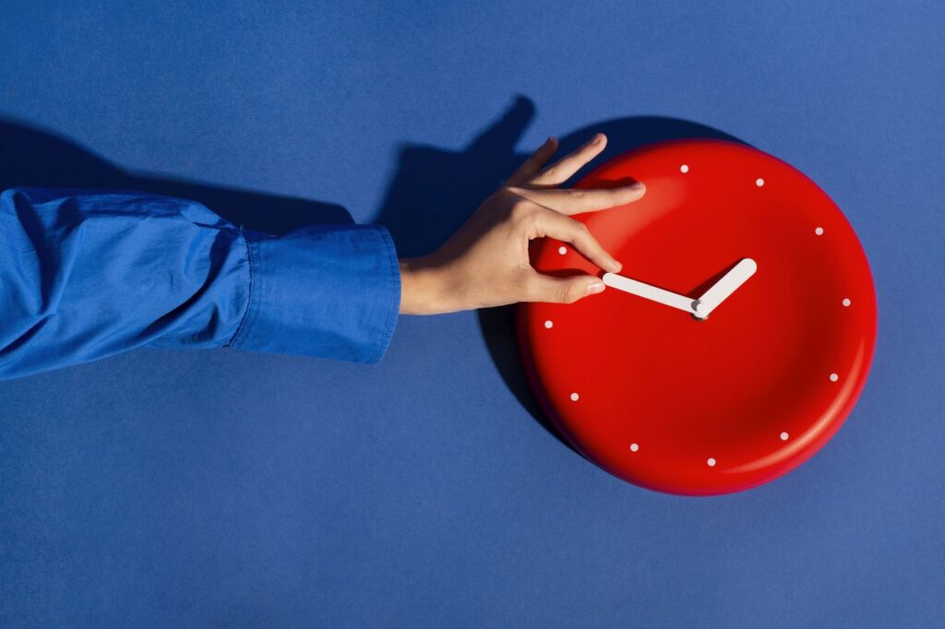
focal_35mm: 75
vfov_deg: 18.2
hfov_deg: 27.0
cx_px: 472
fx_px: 1968
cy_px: 314
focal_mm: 50
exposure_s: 1/160
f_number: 8
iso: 100
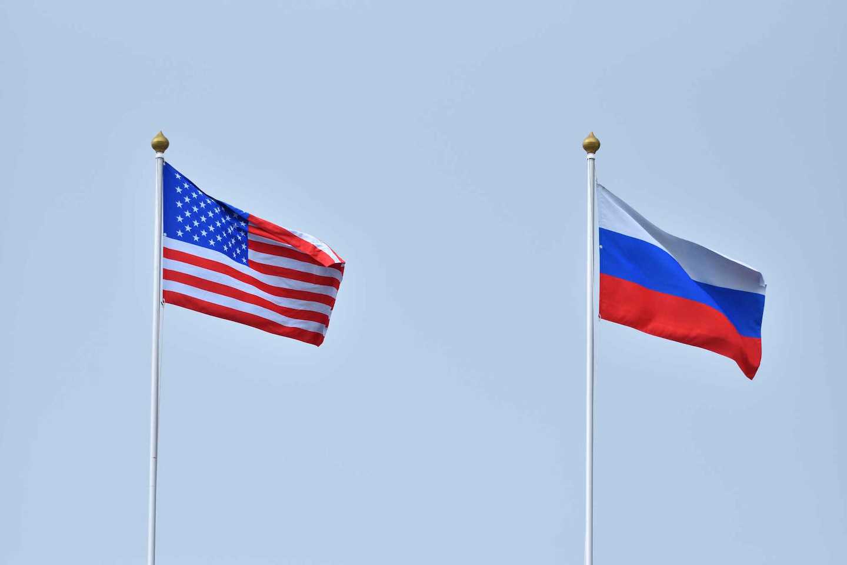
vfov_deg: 6.9
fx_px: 4705
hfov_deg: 10.3
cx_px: 424
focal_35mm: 200
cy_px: 282
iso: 100
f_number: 4
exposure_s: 1/2000
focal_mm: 200
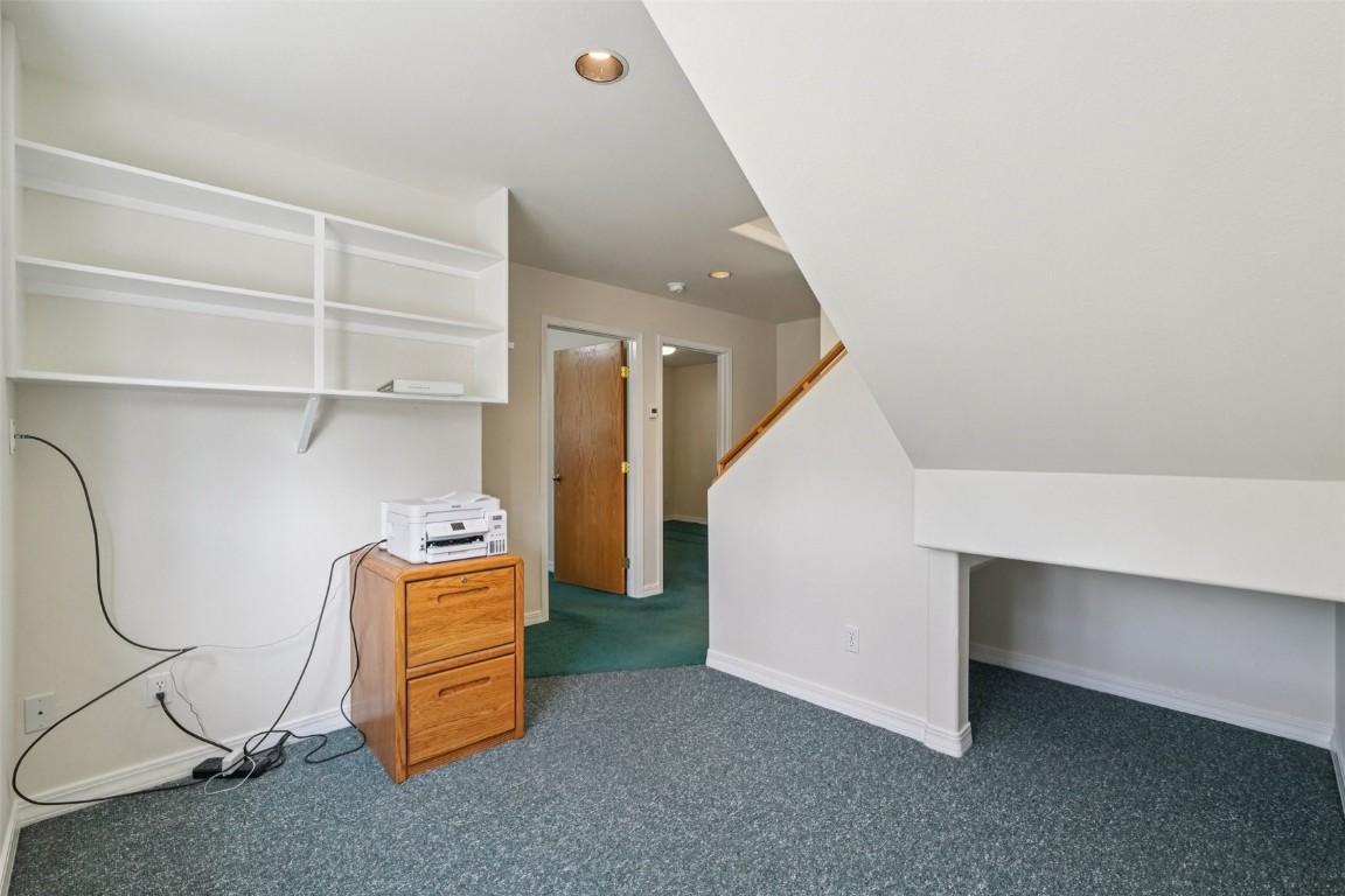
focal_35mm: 15
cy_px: 448
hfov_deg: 100.4
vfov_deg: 77.3
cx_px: 672
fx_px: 560
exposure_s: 1/15
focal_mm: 10
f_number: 8
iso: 800
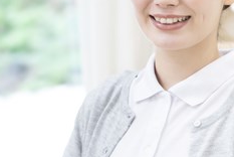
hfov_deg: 9.5
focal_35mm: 216
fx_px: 1406
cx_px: 2
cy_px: 81
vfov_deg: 6.4
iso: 1250
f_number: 2.8
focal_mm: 70
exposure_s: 1/250
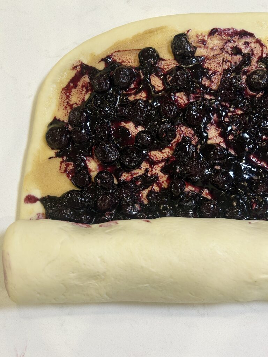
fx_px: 268
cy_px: 178
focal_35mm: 26
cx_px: 134
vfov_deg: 67.3
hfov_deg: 53.1
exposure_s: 1/60
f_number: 1.5
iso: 80
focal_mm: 5.7
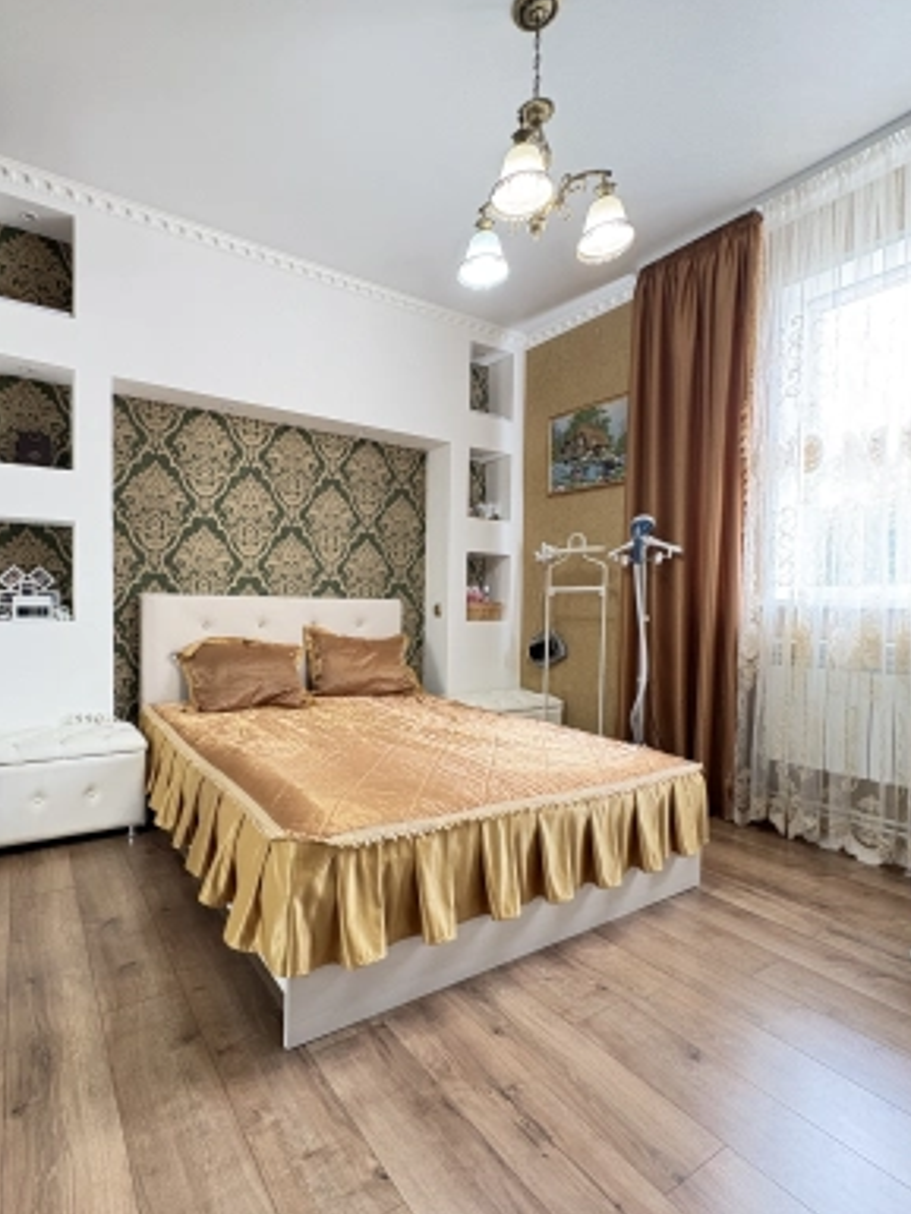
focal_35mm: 17
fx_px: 596
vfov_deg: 91.0
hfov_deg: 74.1
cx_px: 370
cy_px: 624
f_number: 2.2
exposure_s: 1/60
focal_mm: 2.22
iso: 320
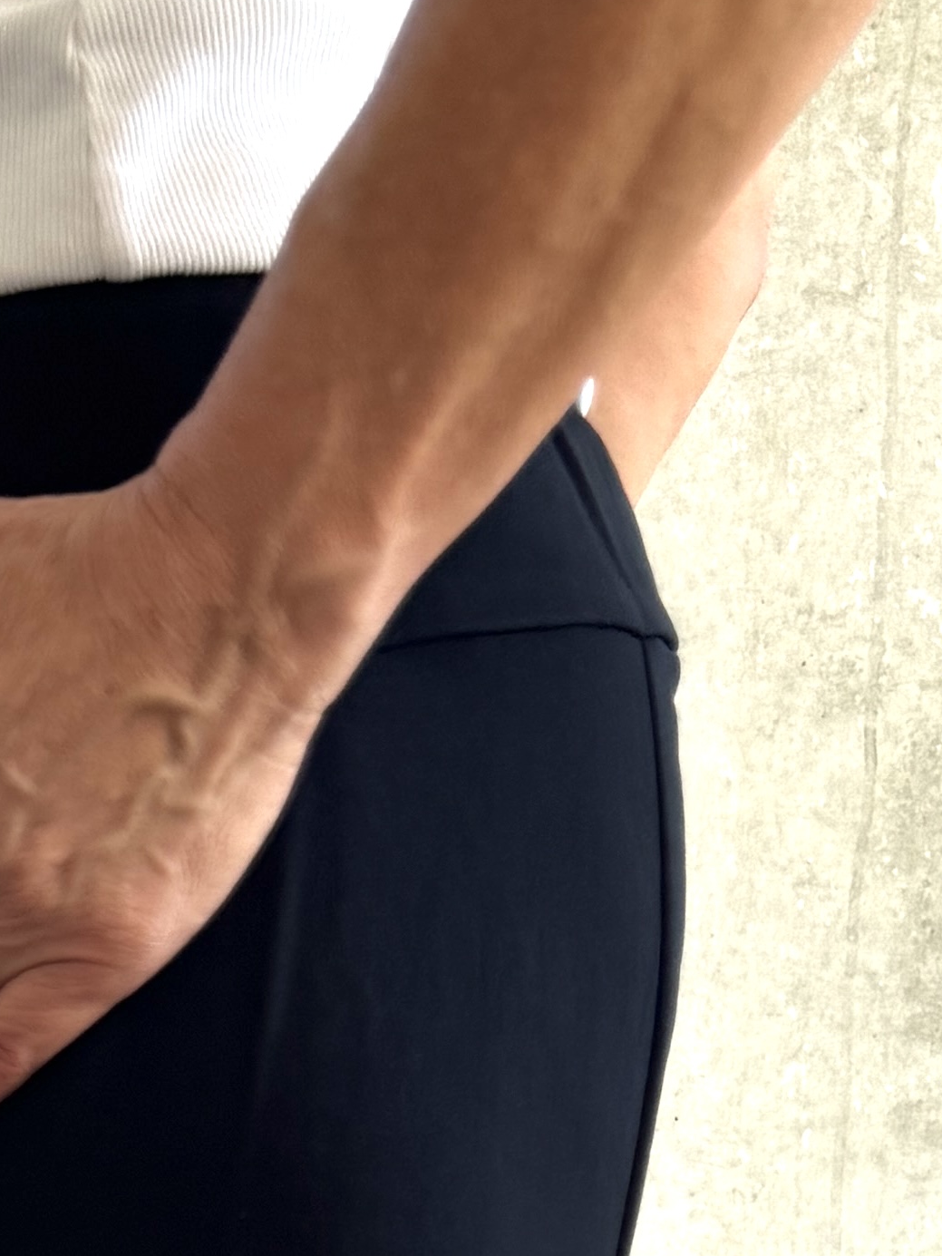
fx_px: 3592
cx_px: 315
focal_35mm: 99
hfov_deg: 14.9
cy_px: 2157
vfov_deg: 16.9
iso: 100
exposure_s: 1/121
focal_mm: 6.76
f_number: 1.78
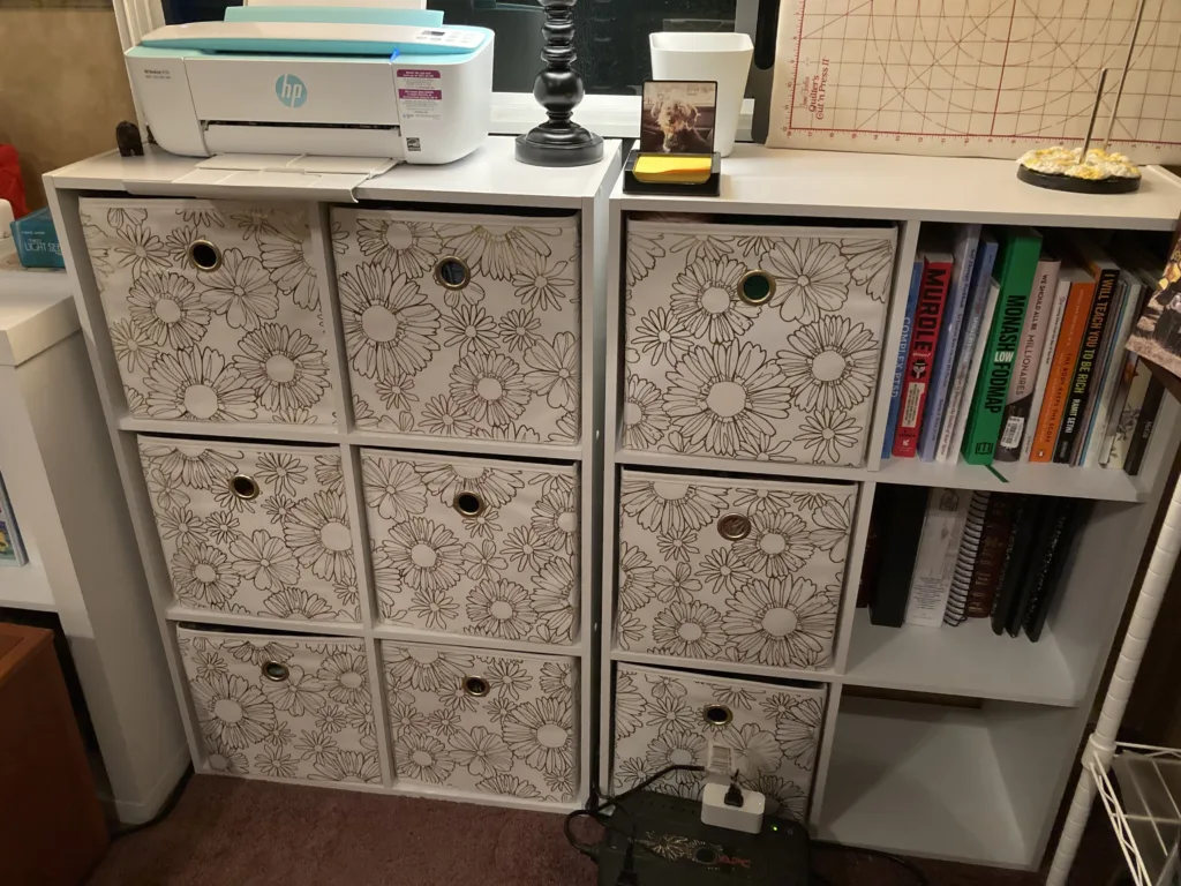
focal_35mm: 28
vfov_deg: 49.7
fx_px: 955
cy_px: 443
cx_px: 590
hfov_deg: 63.4
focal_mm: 3.99
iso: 500
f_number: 1.8
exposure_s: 1/30
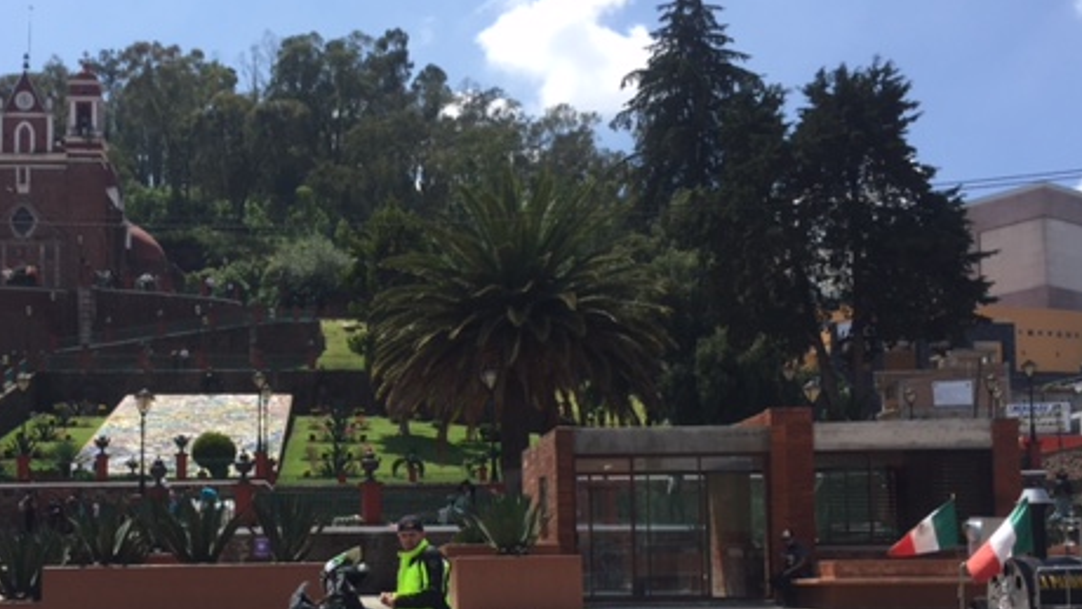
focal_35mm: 44
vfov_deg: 26.5
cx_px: 388
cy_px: 513
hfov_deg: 45.9
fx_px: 1263
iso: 32
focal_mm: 4.15
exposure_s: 1/1883
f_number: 2.2
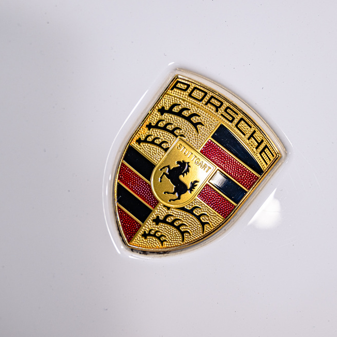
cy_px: 163
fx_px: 1101
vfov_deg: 17.4
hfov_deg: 17.4
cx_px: 201
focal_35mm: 100
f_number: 4
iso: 160
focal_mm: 75
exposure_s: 1/100
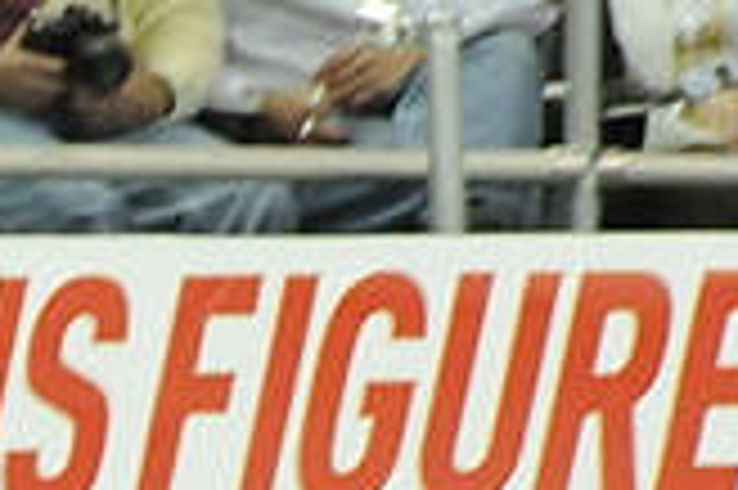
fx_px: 29961
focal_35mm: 1463
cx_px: -112
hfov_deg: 1.4
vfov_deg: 0.9
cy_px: 510
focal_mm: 200
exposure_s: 1/500
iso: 3200
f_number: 5.6
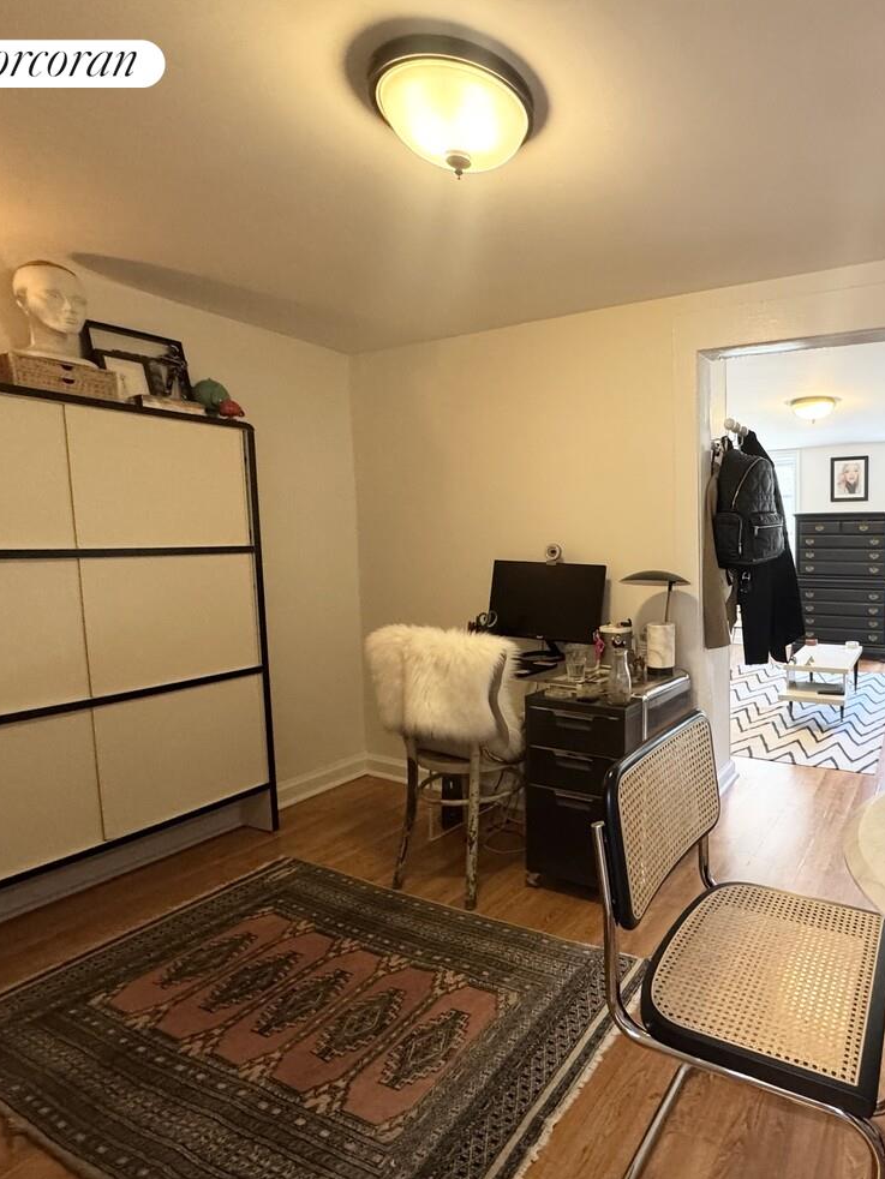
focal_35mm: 19
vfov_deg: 84.6
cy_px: 592
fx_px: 647
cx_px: 693
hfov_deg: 63.4
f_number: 2.2
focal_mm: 2.22
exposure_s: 1/60
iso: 320
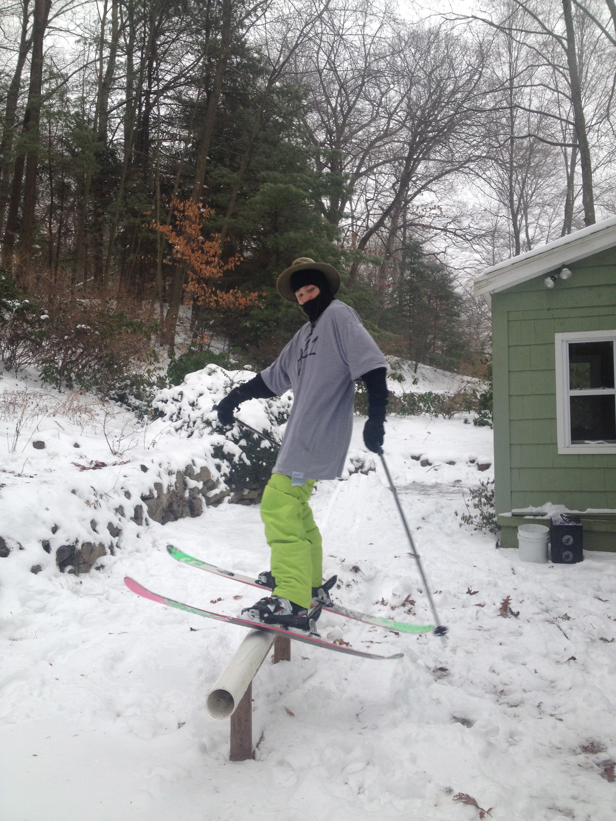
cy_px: 410
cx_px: 308
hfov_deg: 40.7
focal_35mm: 35
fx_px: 830
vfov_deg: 52.6
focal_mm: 4.28
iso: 50
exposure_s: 1/251
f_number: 2.4
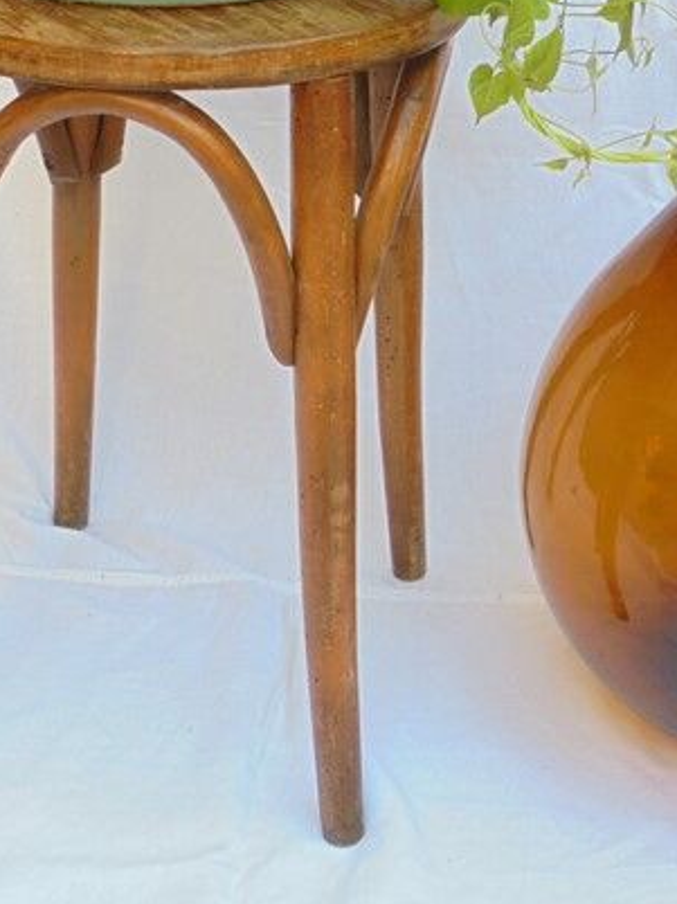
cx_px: 433
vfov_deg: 28.1
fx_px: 1697
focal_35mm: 65
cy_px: 9
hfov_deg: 22.5
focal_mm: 5.3
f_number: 3.7
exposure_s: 1/50
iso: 100
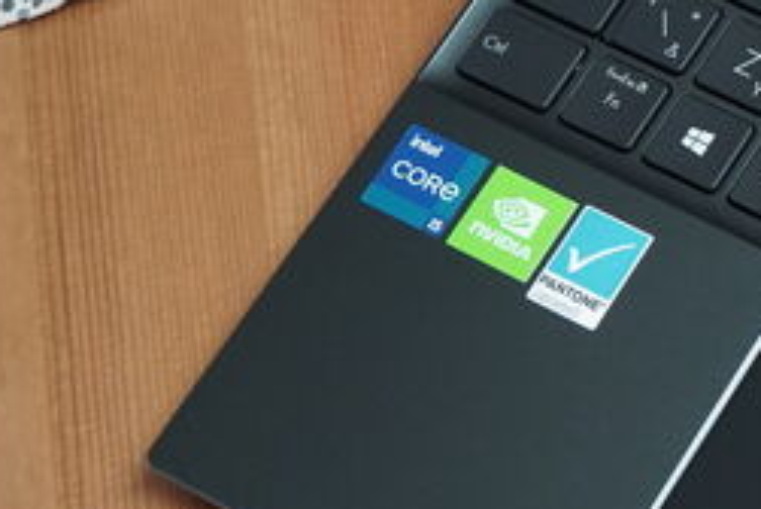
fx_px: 2667
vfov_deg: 10.9
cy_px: 385
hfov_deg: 14.8
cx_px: 1219
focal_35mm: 126
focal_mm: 33
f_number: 7.1
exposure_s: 1/125
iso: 2500
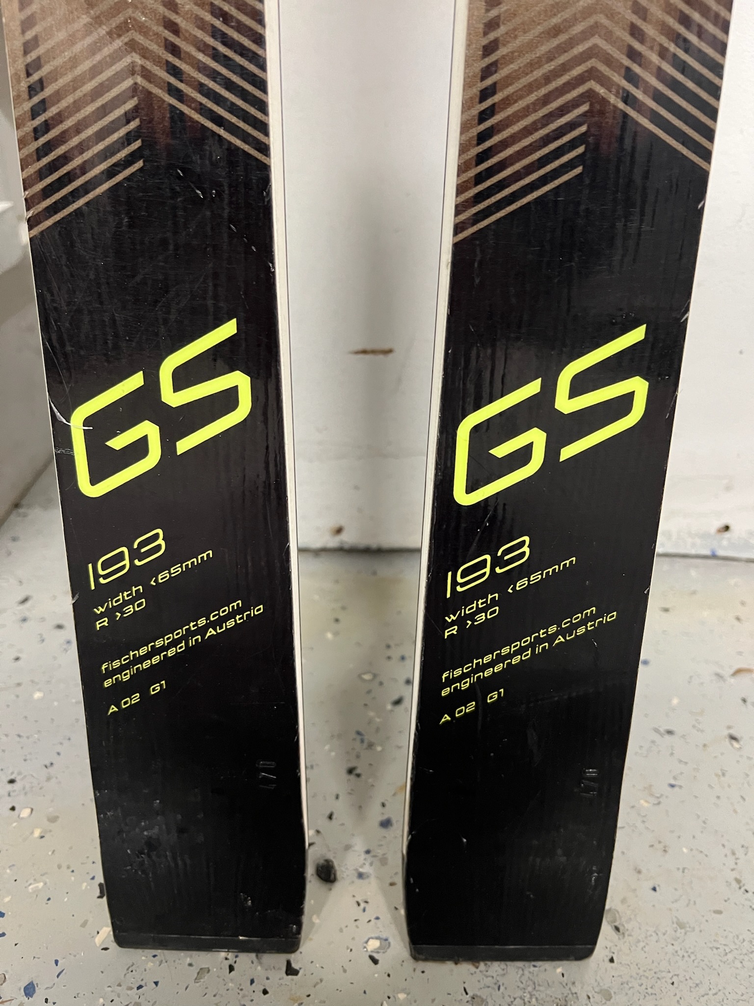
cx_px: 377
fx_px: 755
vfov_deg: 67.3
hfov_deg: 53.1
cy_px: 503
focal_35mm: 26
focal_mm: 5.7
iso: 500
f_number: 1.5
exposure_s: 1/40
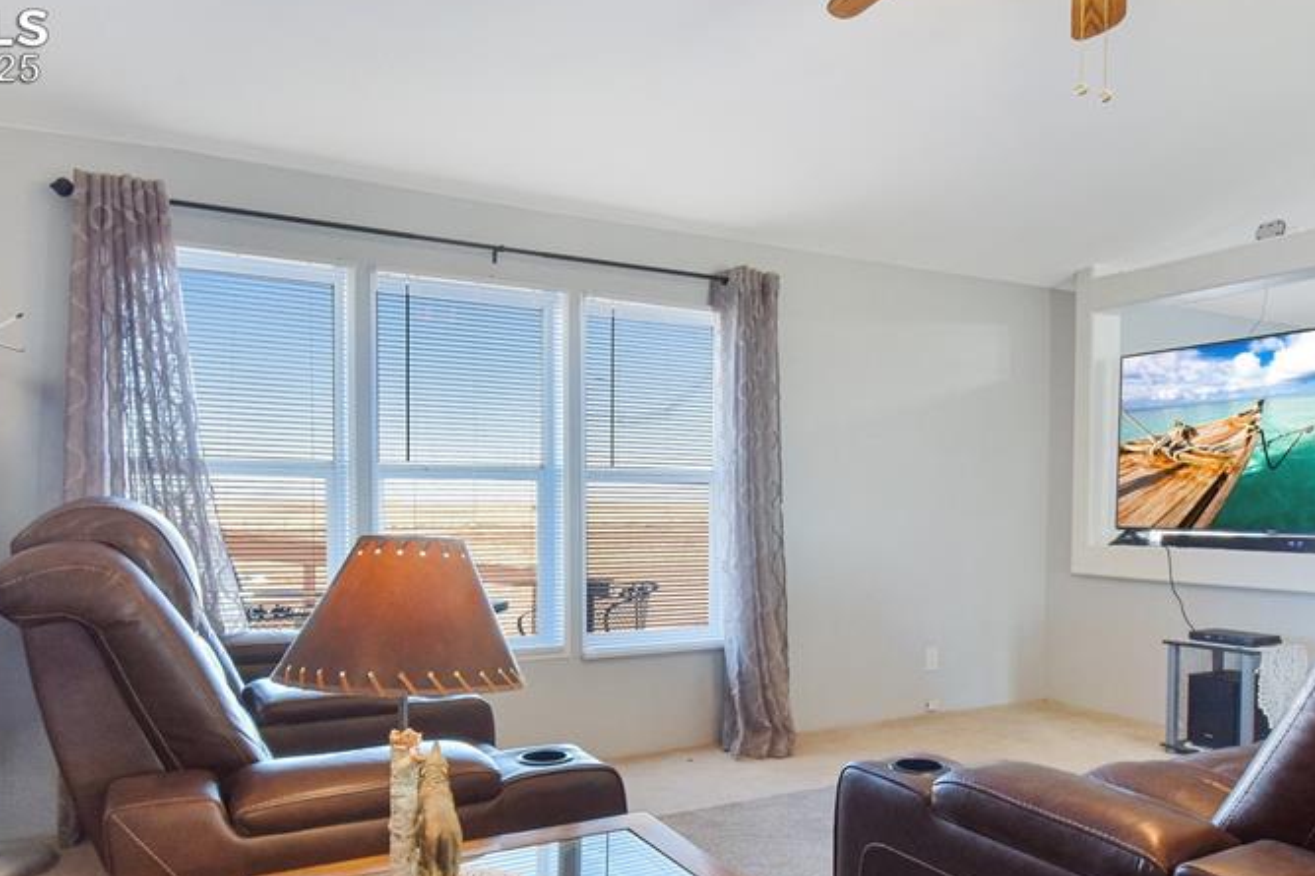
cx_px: 661
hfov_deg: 76.1
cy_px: 646
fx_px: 840
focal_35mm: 23
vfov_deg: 52.9
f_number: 8
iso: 320
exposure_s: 1/25
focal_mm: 10
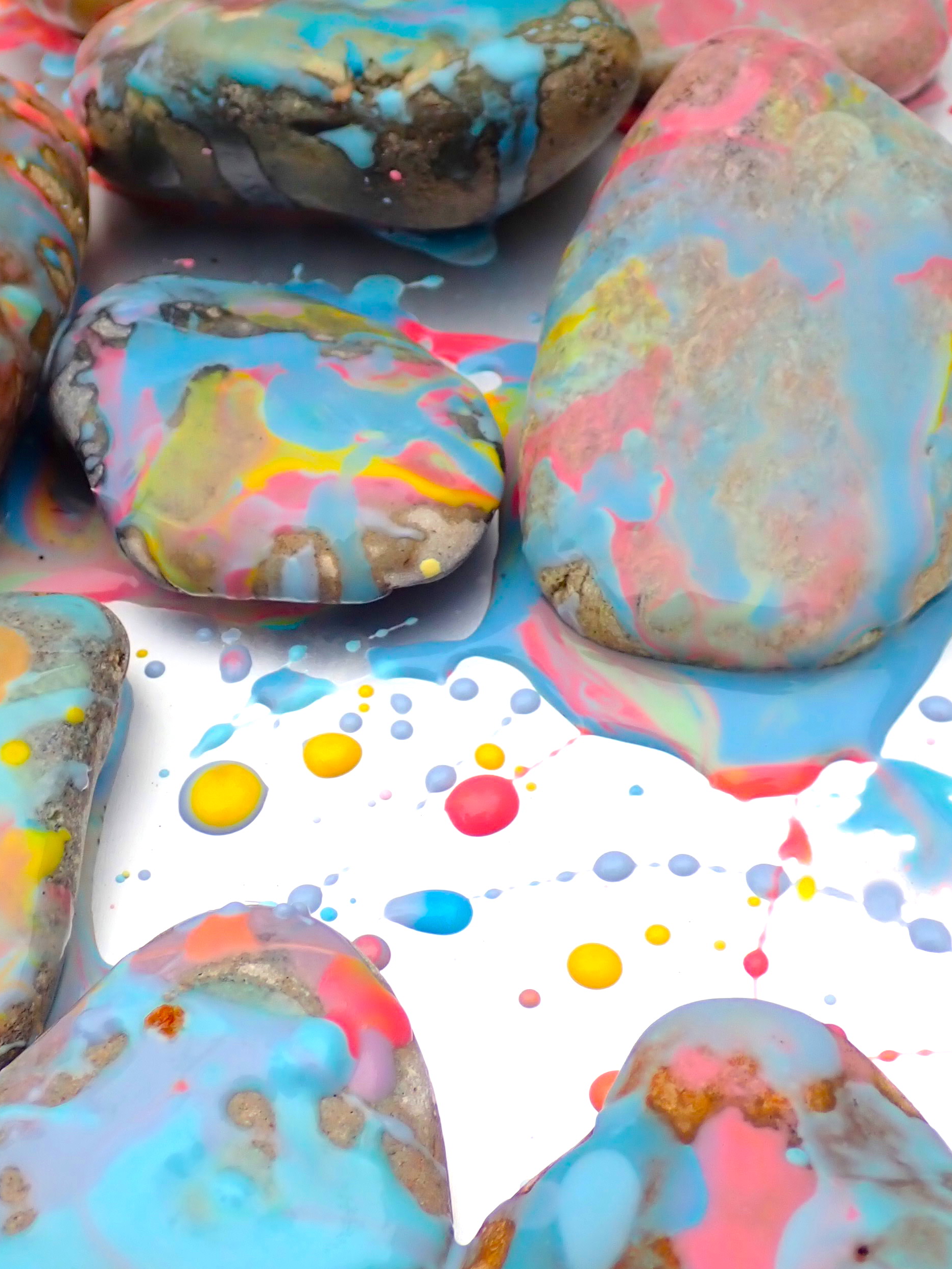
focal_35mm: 66
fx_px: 2420
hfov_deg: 22.1
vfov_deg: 29.4
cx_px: 271
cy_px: 686
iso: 100
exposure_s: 1/200
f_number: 2.8
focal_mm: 7.31
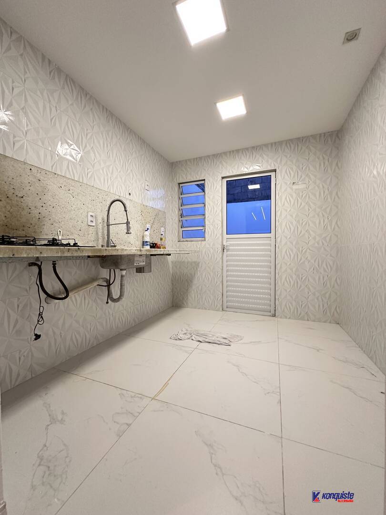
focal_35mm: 14
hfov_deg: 85.7
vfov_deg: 102.1
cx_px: 193
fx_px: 208
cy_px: 258
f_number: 2.2
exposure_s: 1/120
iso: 320
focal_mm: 2.22
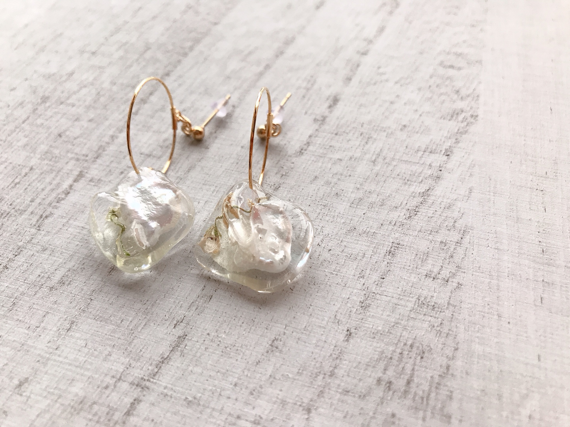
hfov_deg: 63.4
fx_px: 461
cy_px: 214
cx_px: 285
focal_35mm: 28
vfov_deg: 49.7
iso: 32
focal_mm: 3.99
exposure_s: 1/30
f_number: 1.8
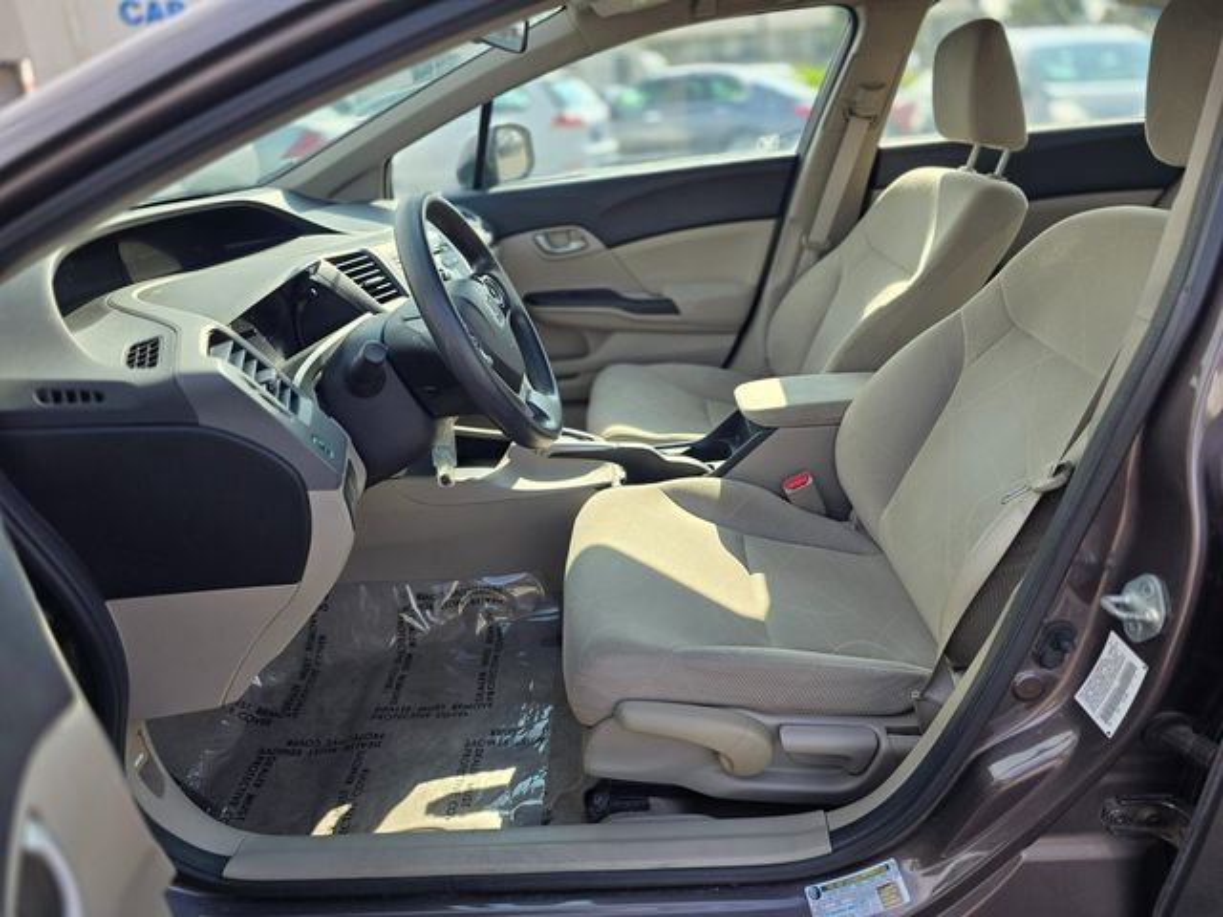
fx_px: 813
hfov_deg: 73.9
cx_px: 612
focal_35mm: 23
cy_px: 458
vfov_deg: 58.9
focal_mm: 6.3
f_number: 1.7
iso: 80
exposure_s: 1/1457
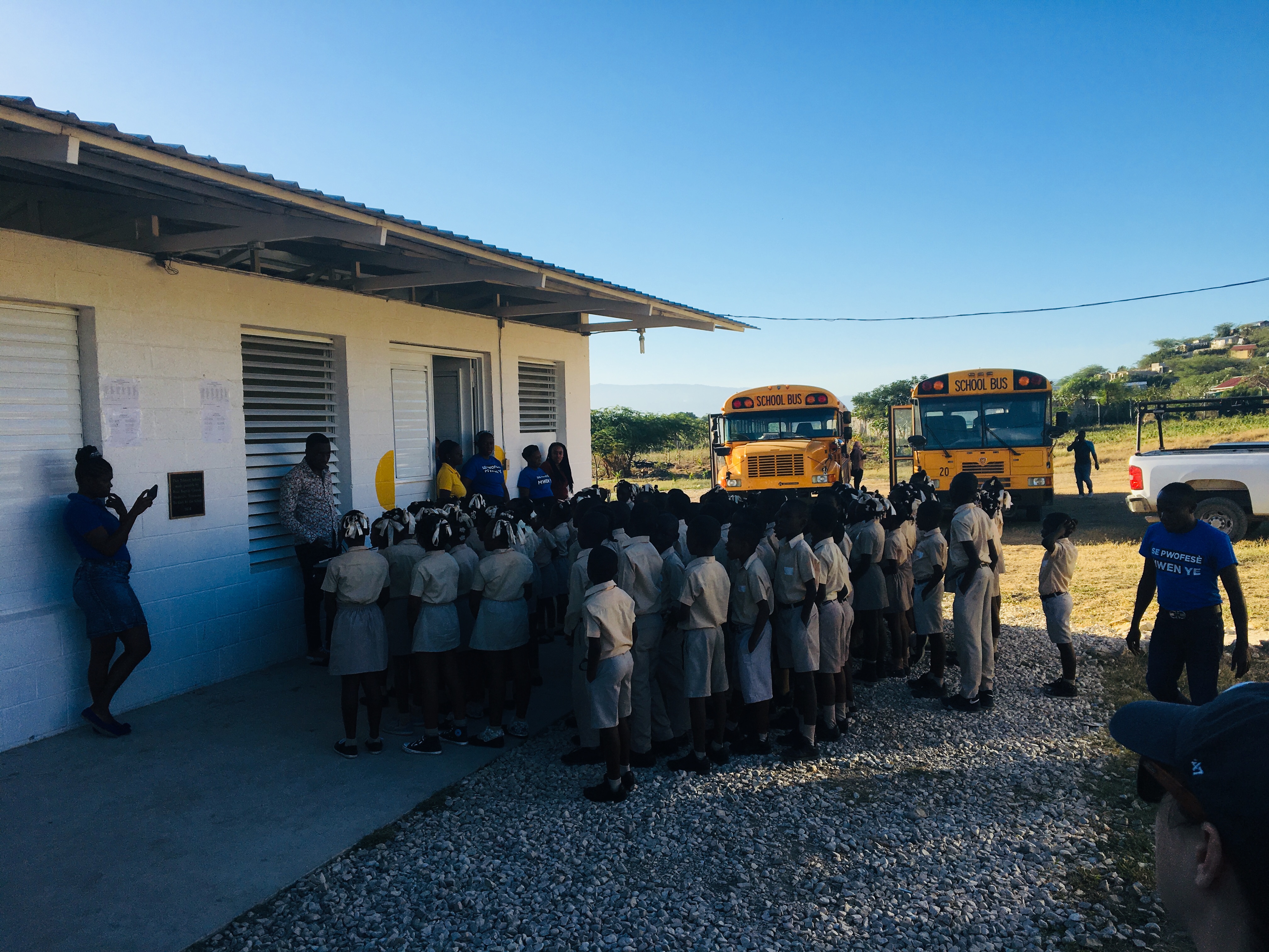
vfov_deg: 48.2
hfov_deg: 61.7
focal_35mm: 29
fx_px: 1063
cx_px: 634
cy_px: 476
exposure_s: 1/1202
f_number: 2.2
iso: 25
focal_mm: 4.15
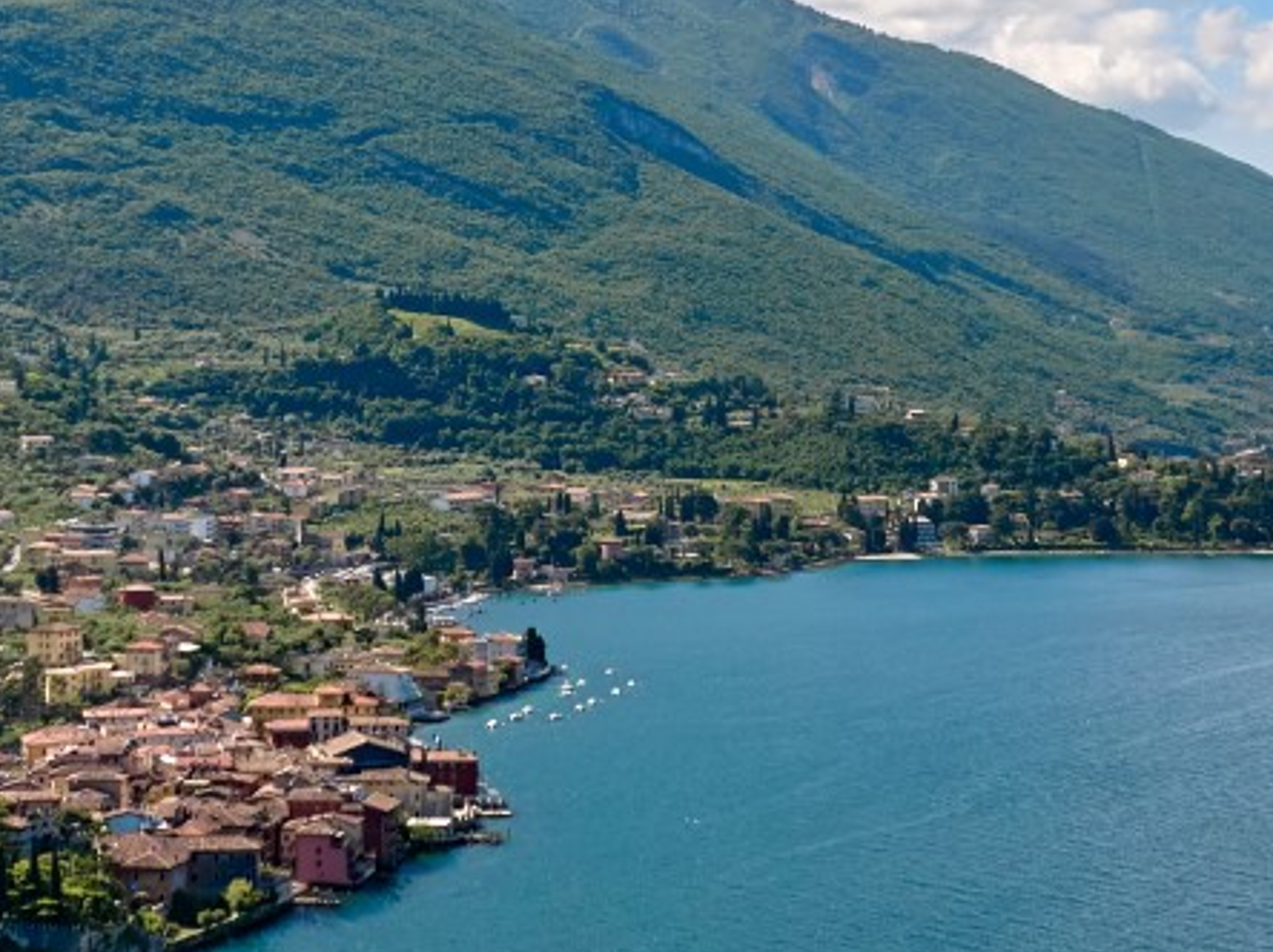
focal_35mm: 78
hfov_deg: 25.0
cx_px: 496
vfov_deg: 18.8
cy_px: 341
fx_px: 2865
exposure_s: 1/4000
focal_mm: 12.29
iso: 200
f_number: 2.8
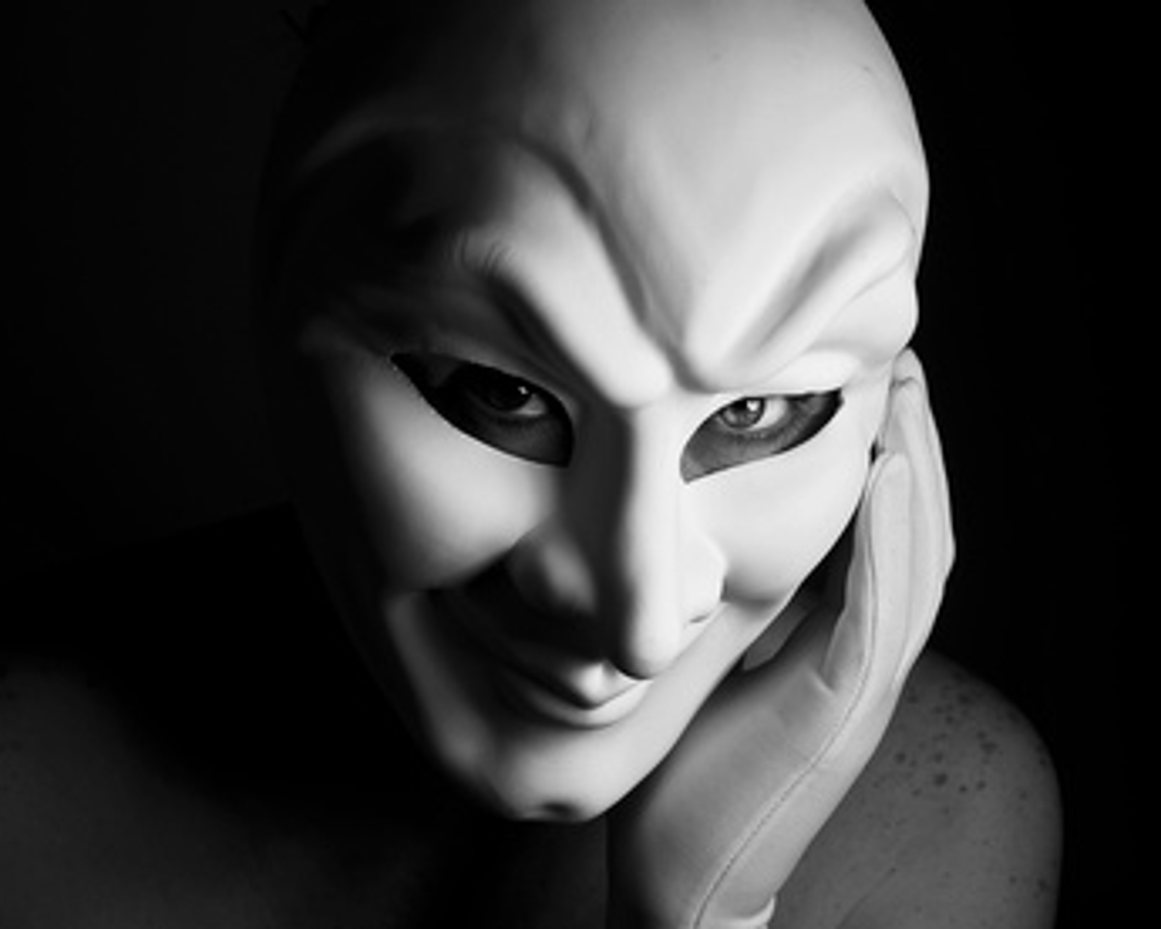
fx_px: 2081
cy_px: 458
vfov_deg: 25.2
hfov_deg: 31.1
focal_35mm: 61
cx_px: 668
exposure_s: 1/80
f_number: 8
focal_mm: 35
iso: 200
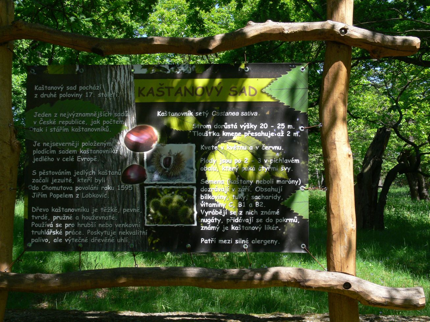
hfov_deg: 38.9
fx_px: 609
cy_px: 161
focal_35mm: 49
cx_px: 215
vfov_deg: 29.7
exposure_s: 1/160
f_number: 5.6
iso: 100
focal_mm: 10.4
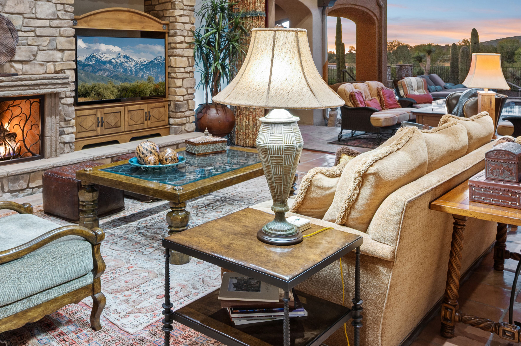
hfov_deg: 55.6
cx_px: 223
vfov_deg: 37.0
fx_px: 492
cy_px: 54
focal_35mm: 34
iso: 320
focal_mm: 20
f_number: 8
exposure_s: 1/1.25
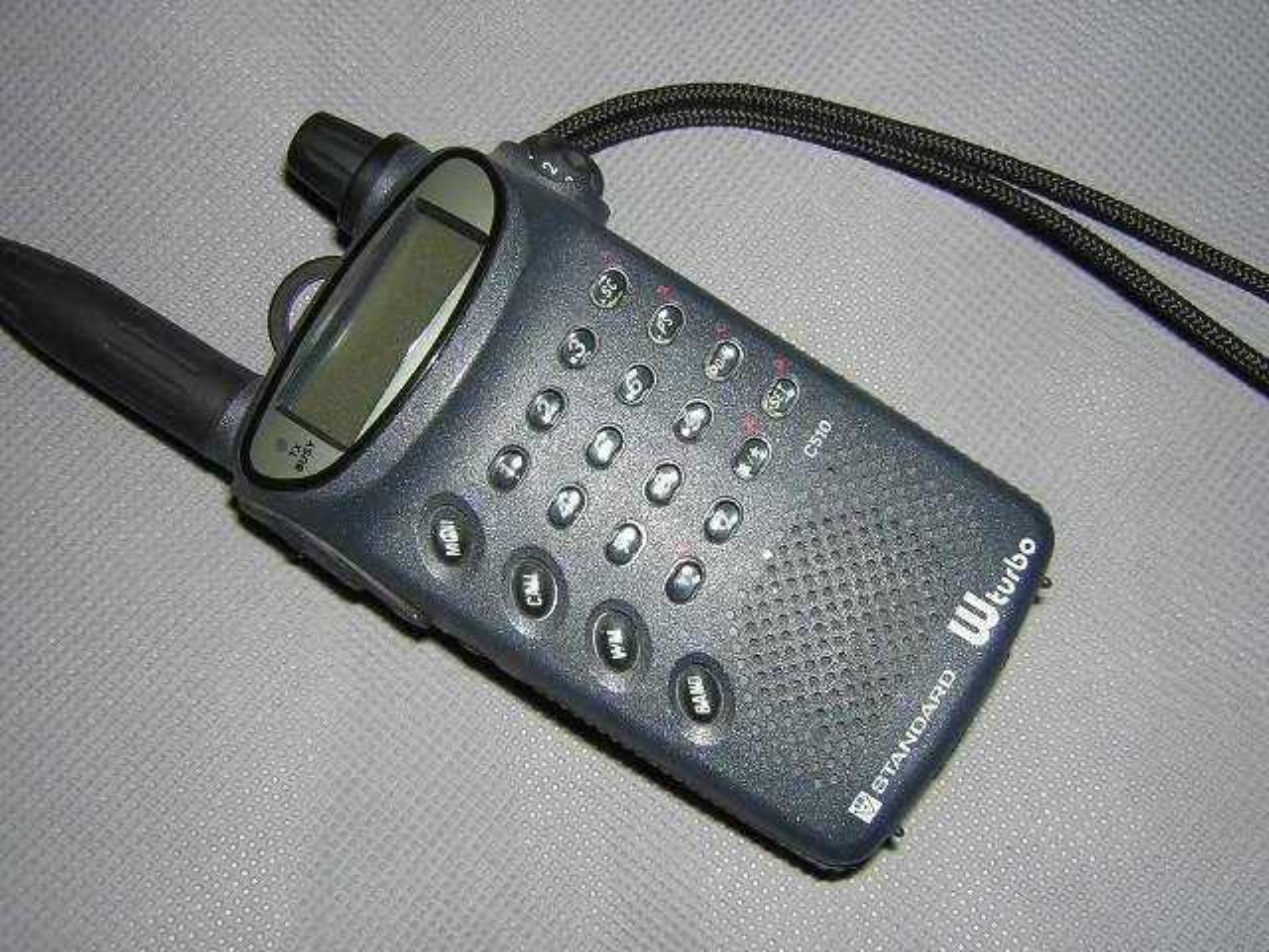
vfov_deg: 39.7
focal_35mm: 36
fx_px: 1320
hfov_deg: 51.4
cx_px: 634
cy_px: 476
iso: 100
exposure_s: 1/60.1
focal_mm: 4.7
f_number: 5.2
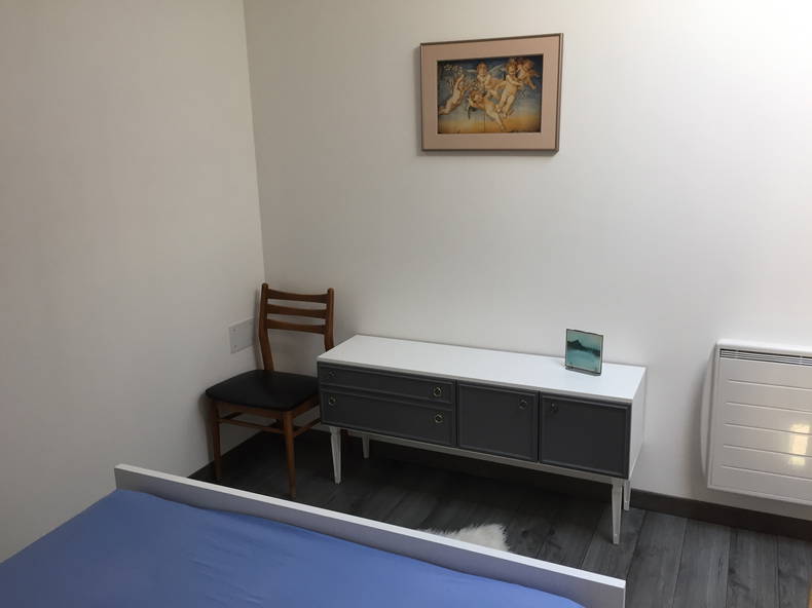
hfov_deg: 61.7
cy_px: 304
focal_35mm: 29
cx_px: 406
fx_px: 680
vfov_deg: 48.2
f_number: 2.2
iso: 40
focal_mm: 4.15
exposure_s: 1/33
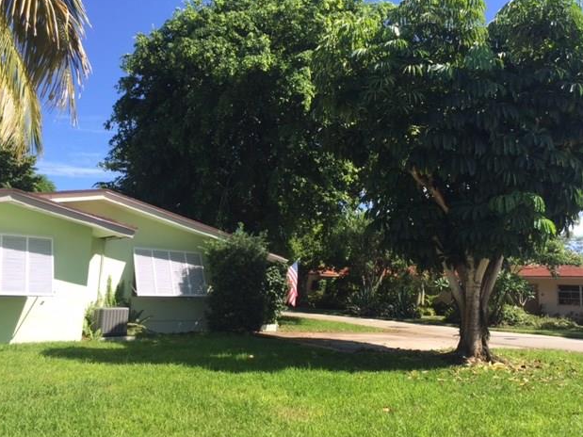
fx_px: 505
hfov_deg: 60.0
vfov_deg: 46.8
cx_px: 293
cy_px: 219
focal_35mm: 30
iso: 32
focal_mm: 4.15
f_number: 2.2
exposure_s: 1/824
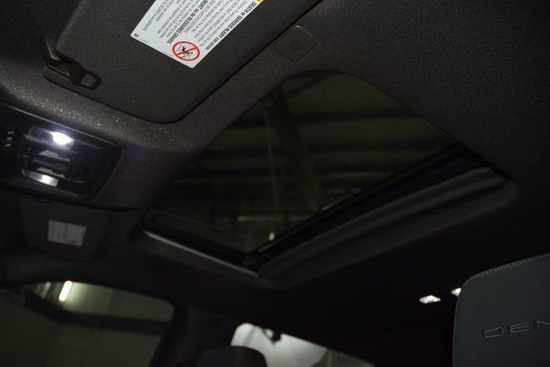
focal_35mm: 27
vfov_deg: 48.0
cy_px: 184
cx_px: 275
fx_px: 413
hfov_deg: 67.4
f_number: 3.5
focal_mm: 18
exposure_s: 1/80
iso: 800
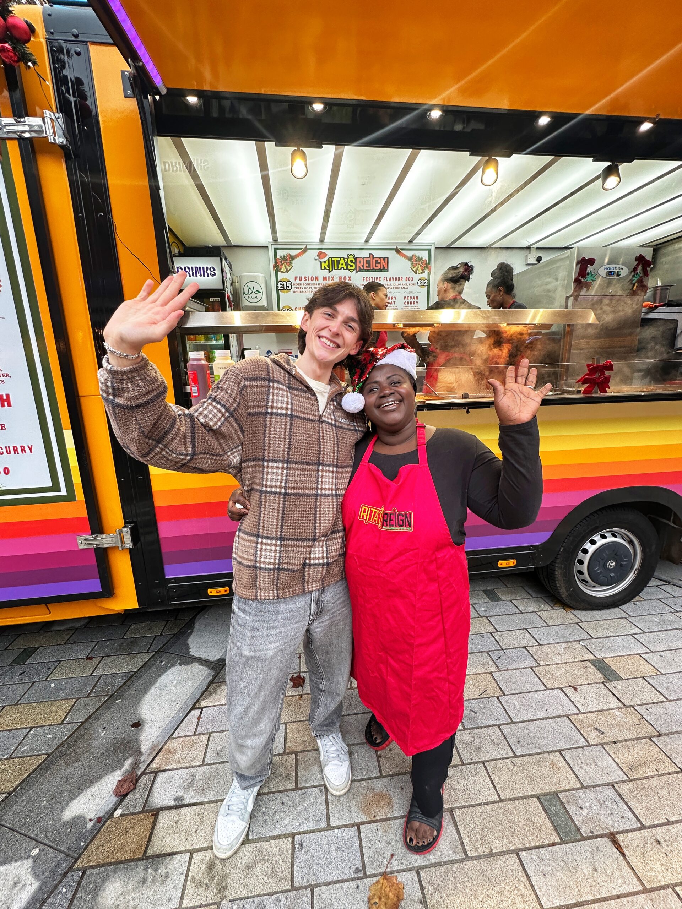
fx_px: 368
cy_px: 454
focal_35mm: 14
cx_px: 341
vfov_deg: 102.1
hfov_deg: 85.7
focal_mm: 2.22
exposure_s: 1/100
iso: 80
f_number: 2.2
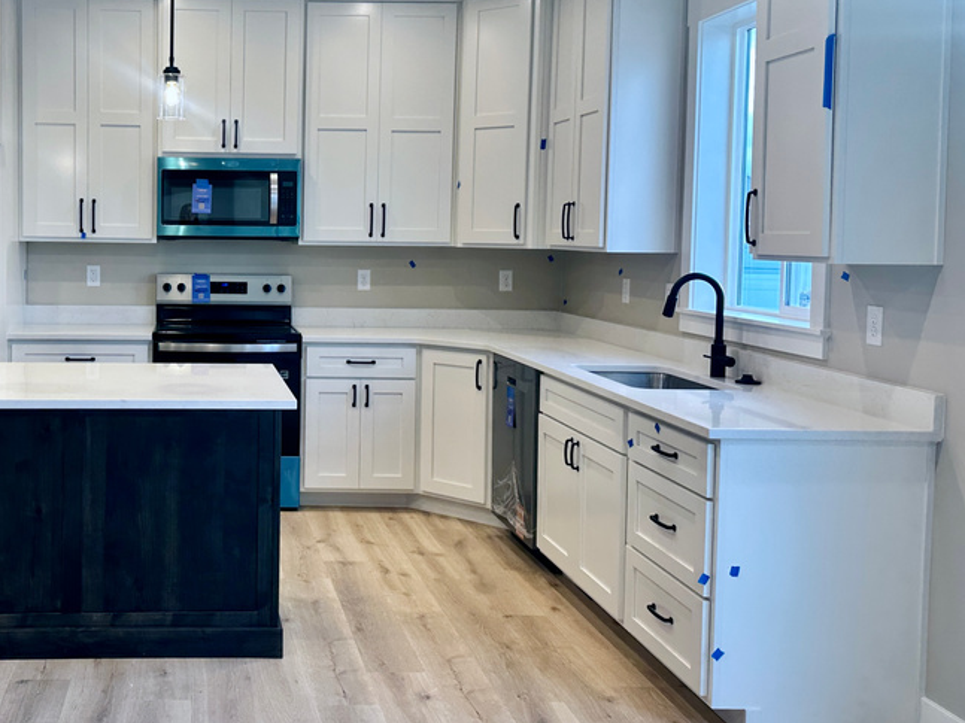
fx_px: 1059
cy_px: 283
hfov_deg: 46.9
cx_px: 225
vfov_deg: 37.5
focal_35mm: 38
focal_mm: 6.86
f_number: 1.78
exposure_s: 1/120
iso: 64
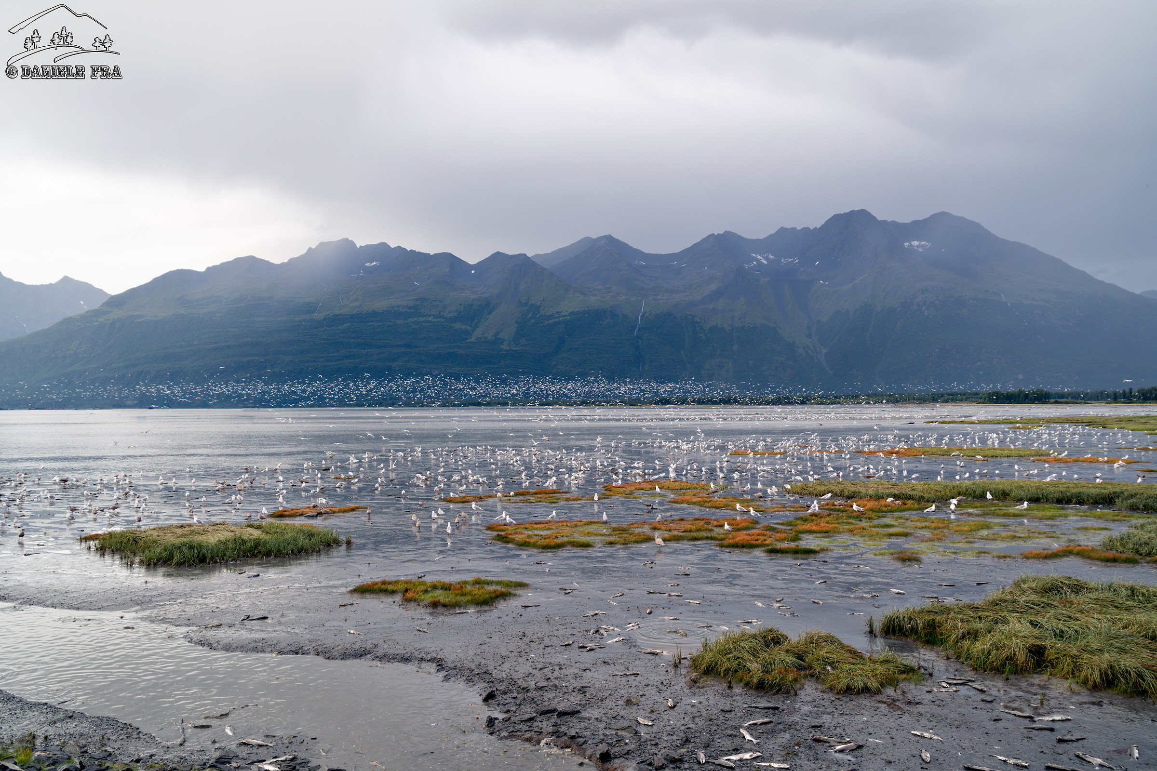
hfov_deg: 60.3
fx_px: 996
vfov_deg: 42.3
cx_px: 578
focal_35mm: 31
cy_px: 386
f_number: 5
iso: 100
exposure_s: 1/160
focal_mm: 31
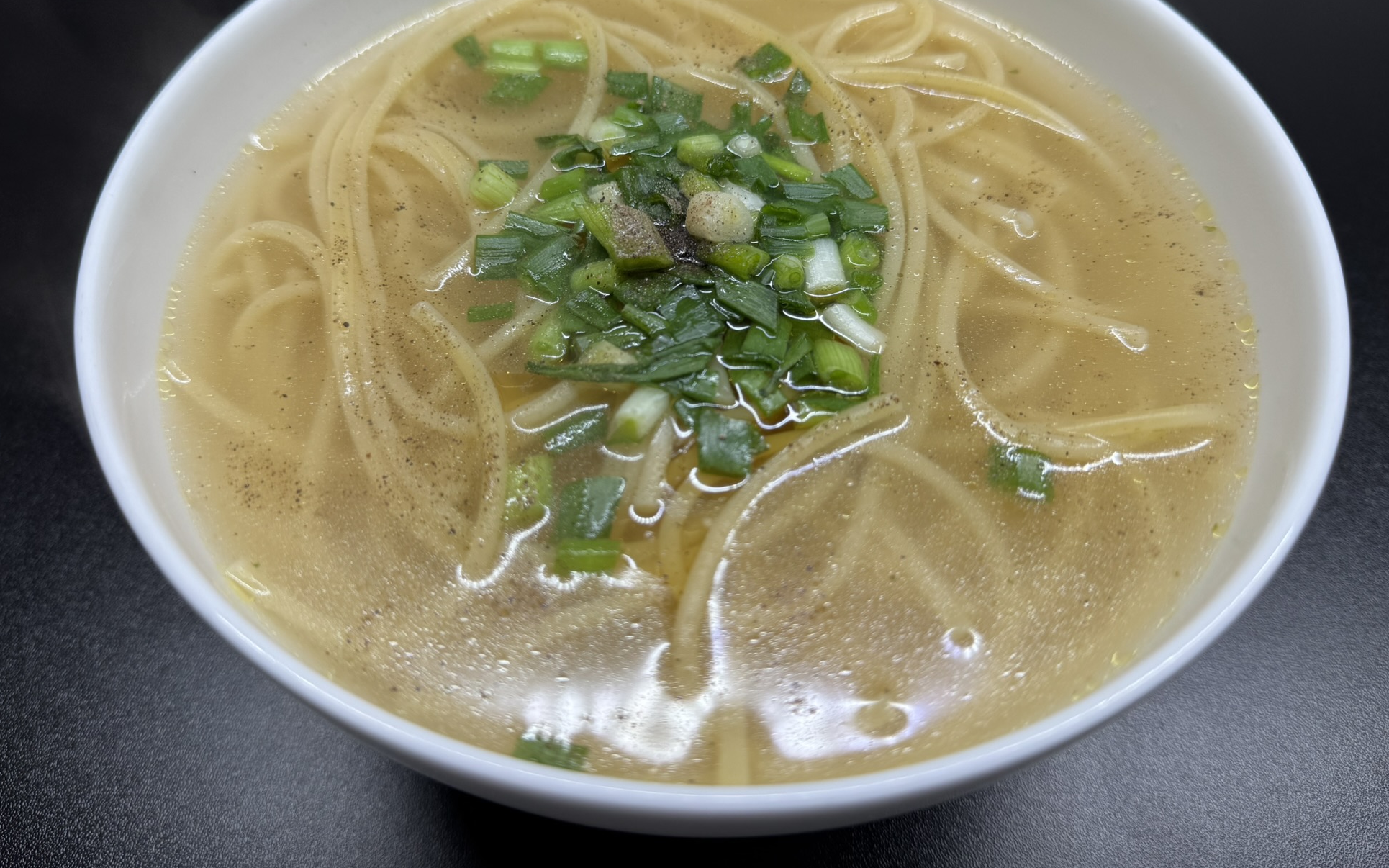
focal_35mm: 27
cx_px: 689
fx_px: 1022
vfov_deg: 45.8
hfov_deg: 68.4
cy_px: 348
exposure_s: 1/188
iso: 64
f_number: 1.78
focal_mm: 6.76
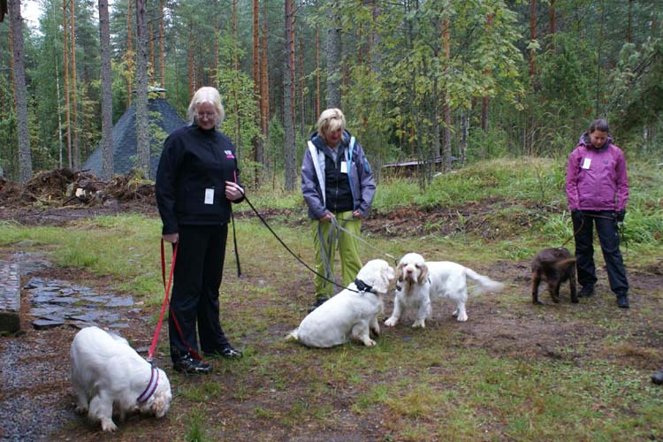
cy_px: 221
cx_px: 332
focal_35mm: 39
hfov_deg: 49.6
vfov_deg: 34.2
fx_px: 718
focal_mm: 26
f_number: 5
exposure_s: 1/40
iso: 100
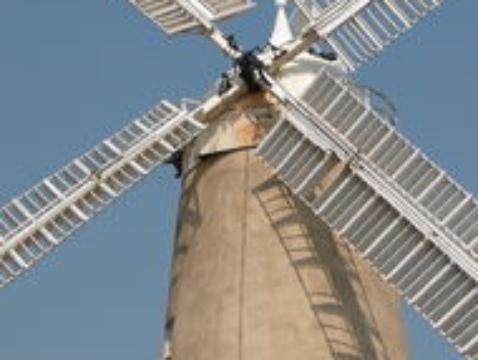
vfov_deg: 12.2
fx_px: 1687
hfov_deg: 16.1
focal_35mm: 122
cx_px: 282
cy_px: 141
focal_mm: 14.7
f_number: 7
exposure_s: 1/568
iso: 100
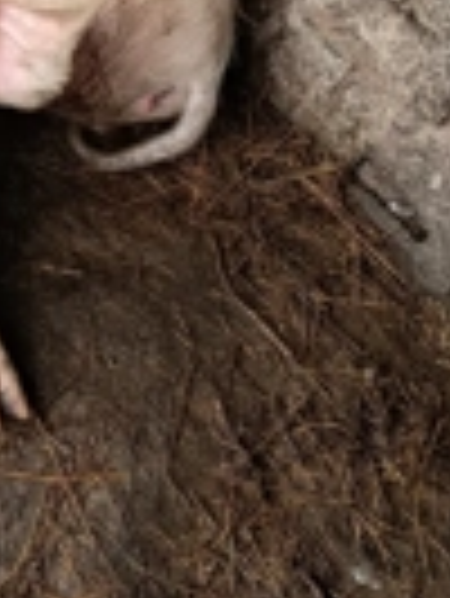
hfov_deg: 19.8
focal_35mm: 72
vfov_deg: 25.7
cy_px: 4
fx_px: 1246
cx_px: -18
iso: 213
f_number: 1.7
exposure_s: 1/50
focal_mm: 5.27
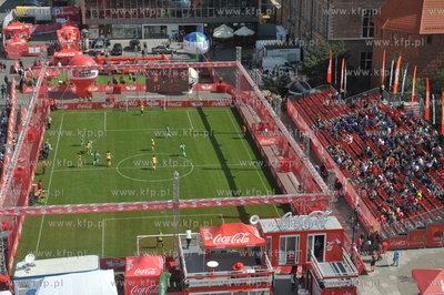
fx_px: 739
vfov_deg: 22.6
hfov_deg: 33.4
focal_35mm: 60
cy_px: 148
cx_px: 222
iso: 320
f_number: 13
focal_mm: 60
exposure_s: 1/320
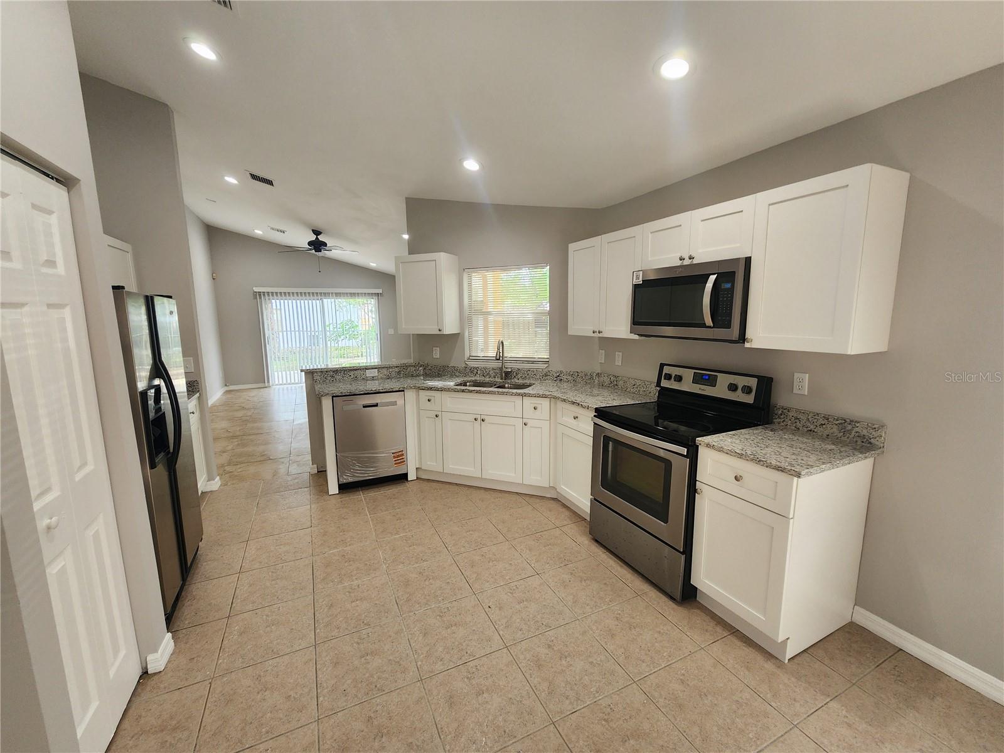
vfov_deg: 89.9
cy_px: 376
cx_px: 502
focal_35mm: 13
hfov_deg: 106.2
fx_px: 377
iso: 160
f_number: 2.2
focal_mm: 2.2
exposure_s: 1/60
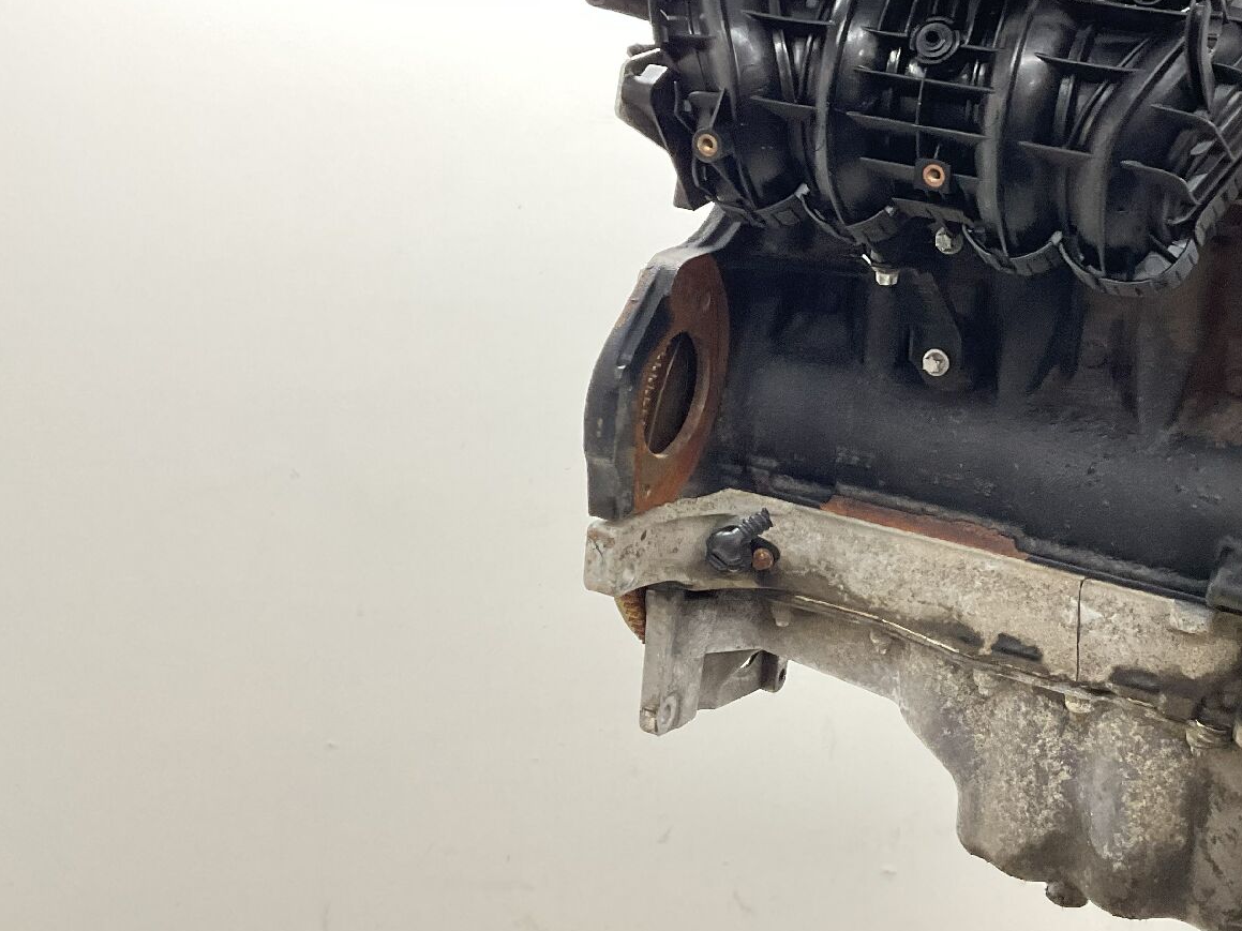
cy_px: 252
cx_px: 974
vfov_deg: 29.9
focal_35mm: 48
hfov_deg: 38.3
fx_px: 1722
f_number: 1.8
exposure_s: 1/50
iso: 125
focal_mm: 3
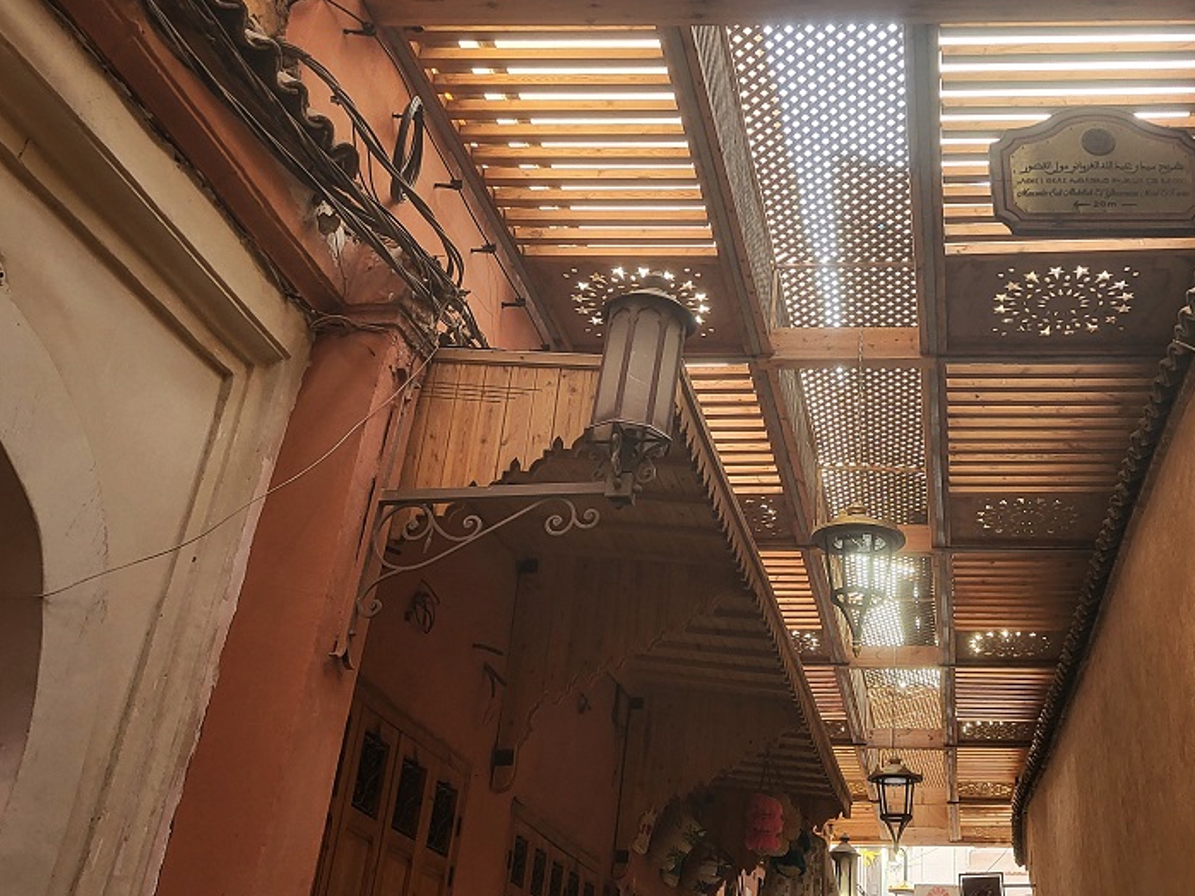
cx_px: 854
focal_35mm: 41
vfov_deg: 34.8
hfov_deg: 44.7
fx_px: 1415
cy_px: 294
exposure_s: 1/100
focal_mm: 5.4
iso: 160
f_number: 1.8
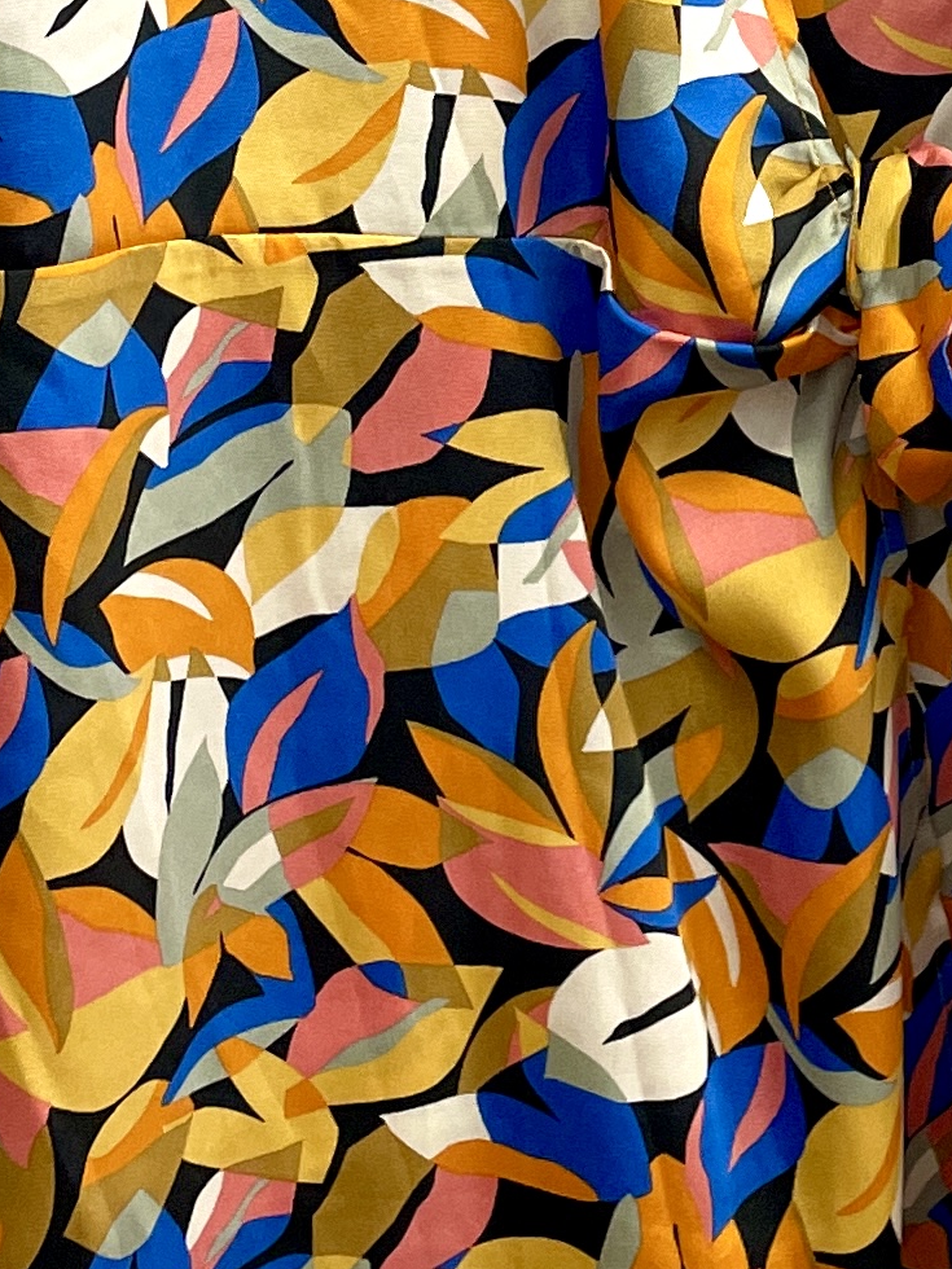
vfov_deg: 18.1
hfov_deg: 13.6
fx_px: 3924
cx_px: 970
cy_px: 101
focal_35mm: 107
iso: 100
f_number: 1.6
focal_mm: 4.2
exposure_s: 1/100
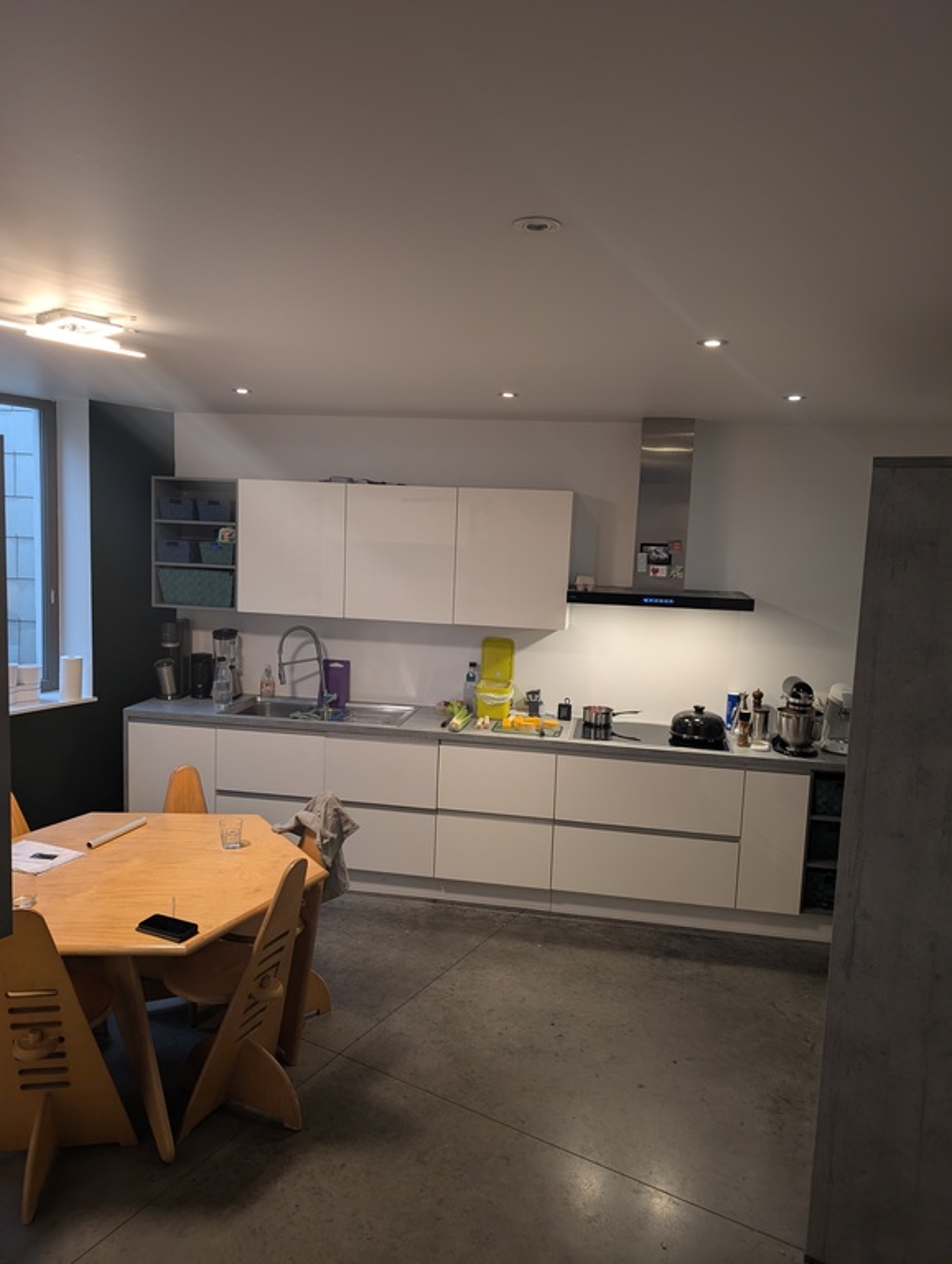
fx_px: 878
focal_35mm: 24
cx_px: 476
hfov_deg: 56.9
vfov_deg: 71.5
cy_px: 632
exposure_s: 1/25
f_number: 1.68
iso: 90
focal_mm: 6.9
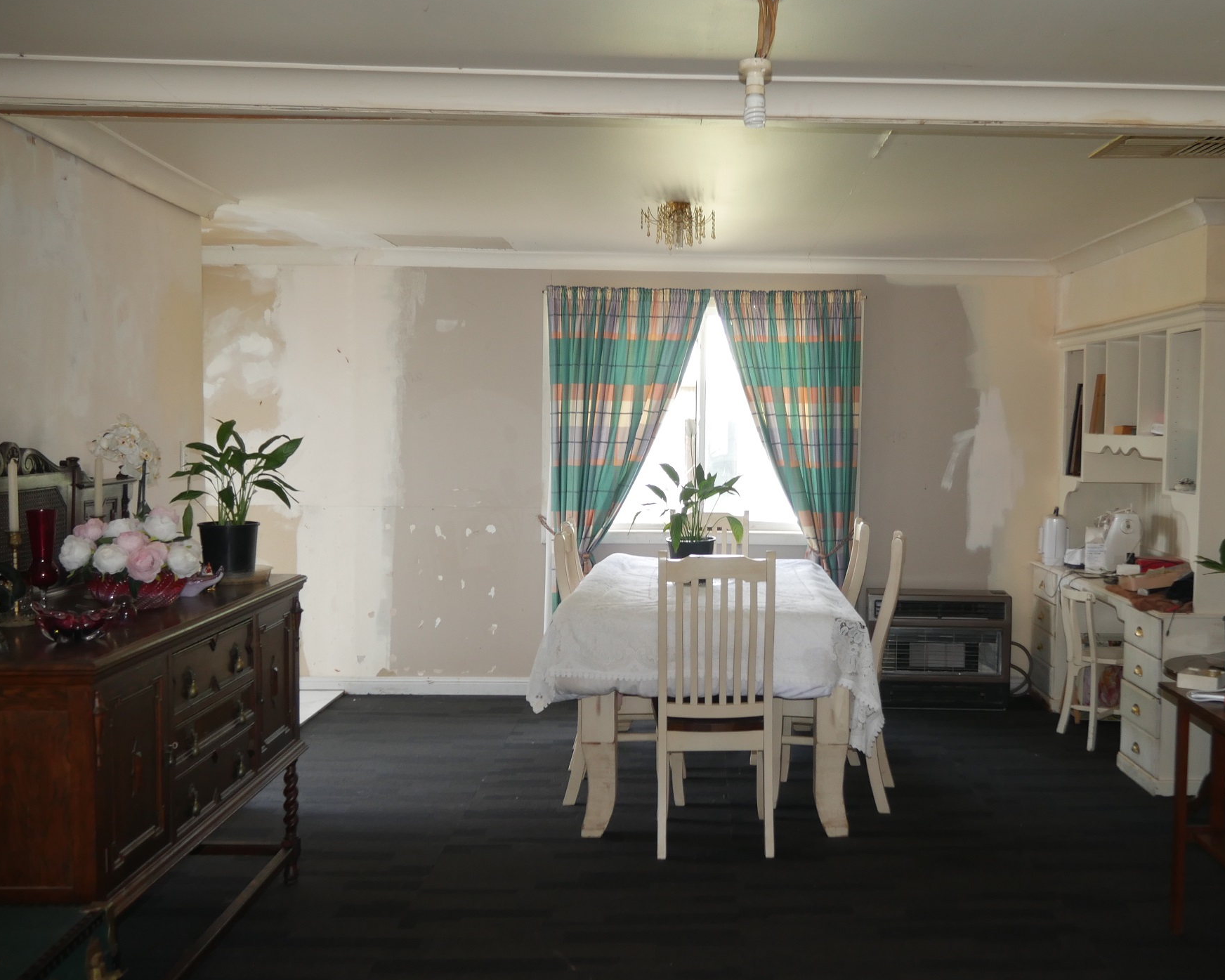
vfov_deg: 41.1
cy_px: 505
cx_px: 758
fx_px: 1305
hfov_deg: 49.8
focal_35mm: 36
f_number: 3.5
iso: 320
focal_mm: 14
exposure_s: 1/60
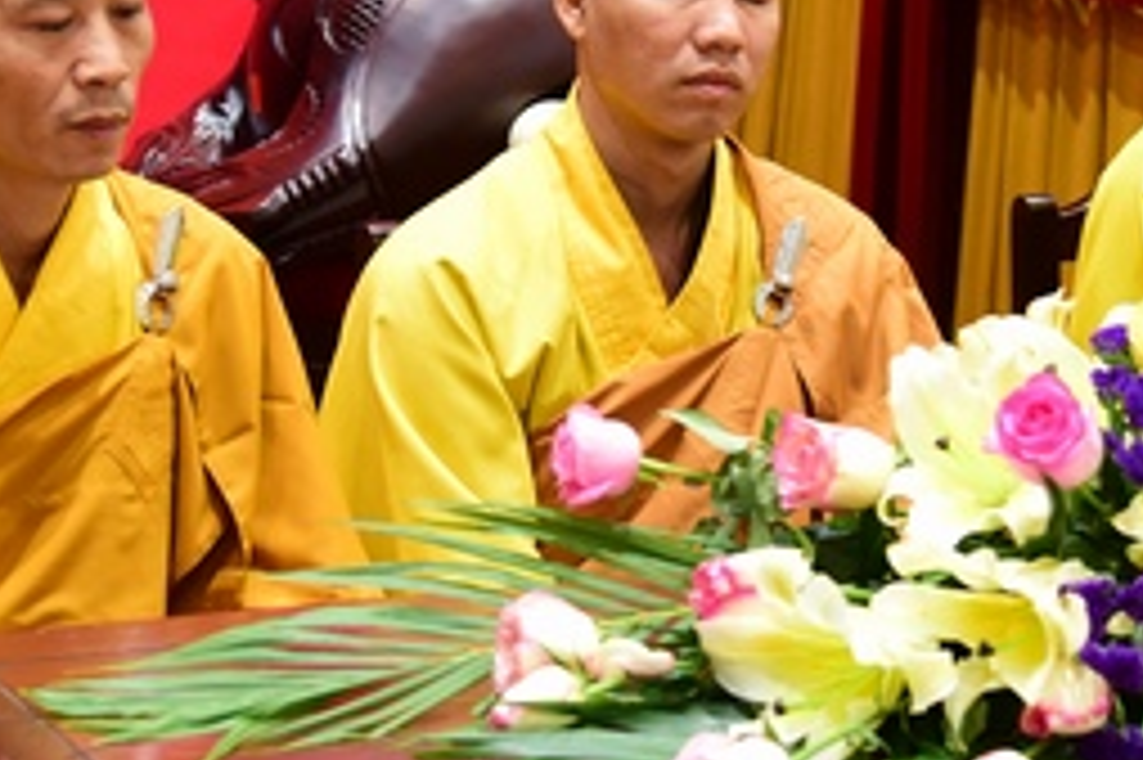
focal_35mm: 123
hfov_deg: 16.7
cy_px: 36
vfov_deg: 11.0
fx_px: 3903
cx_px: 662
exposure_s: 1/40
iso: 1000
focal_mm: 48
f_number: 4
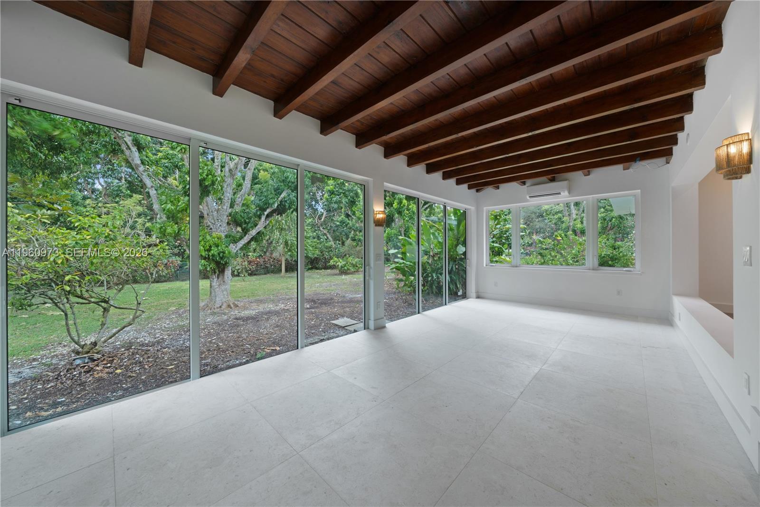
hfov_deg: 112.6
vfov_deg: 90.0
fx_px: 253
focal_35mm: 12
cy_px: 254
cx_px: 380
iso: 125
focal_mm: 12
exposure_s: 1
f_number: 14
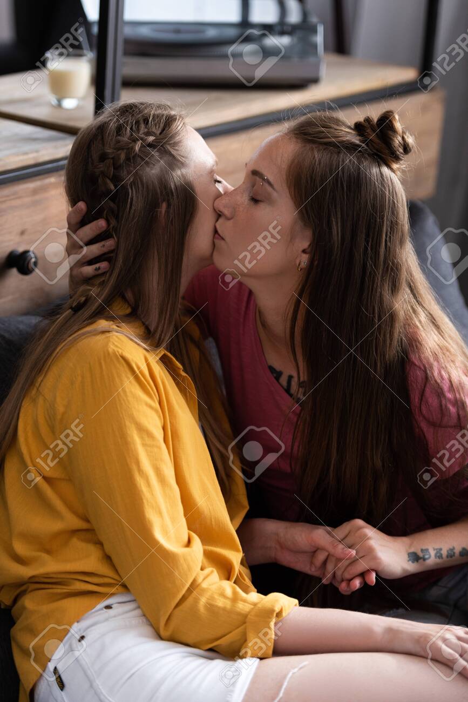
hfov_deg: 13.4
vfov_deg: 20.0
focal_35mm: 102
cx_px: 234
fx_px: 1988
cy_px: 351
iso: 320
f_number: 2.8
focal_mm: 102
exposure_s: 1/200
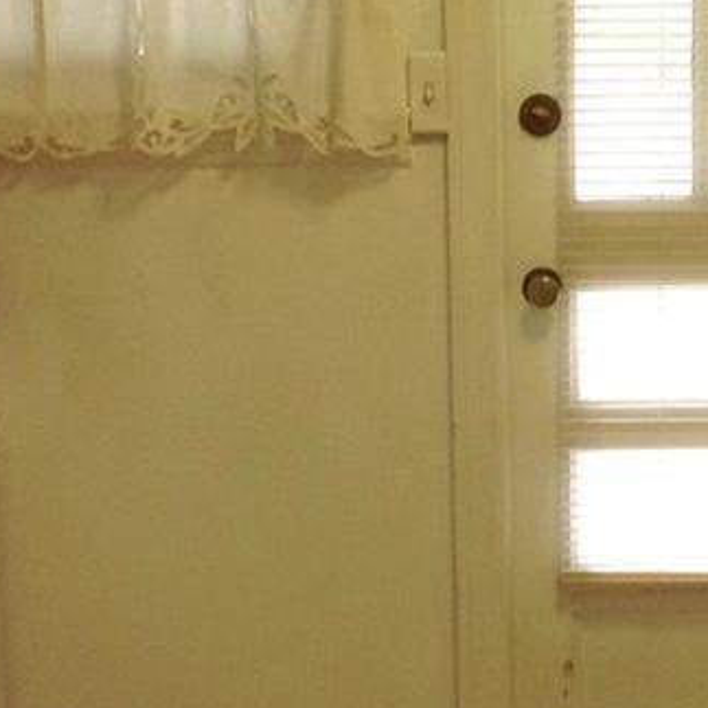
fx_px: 2268
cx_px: 570
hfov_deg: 17.6
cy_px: 375
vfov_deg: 17.7
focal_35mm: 98
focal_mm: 4.28
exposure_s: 1/30
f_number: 2.4
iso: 64
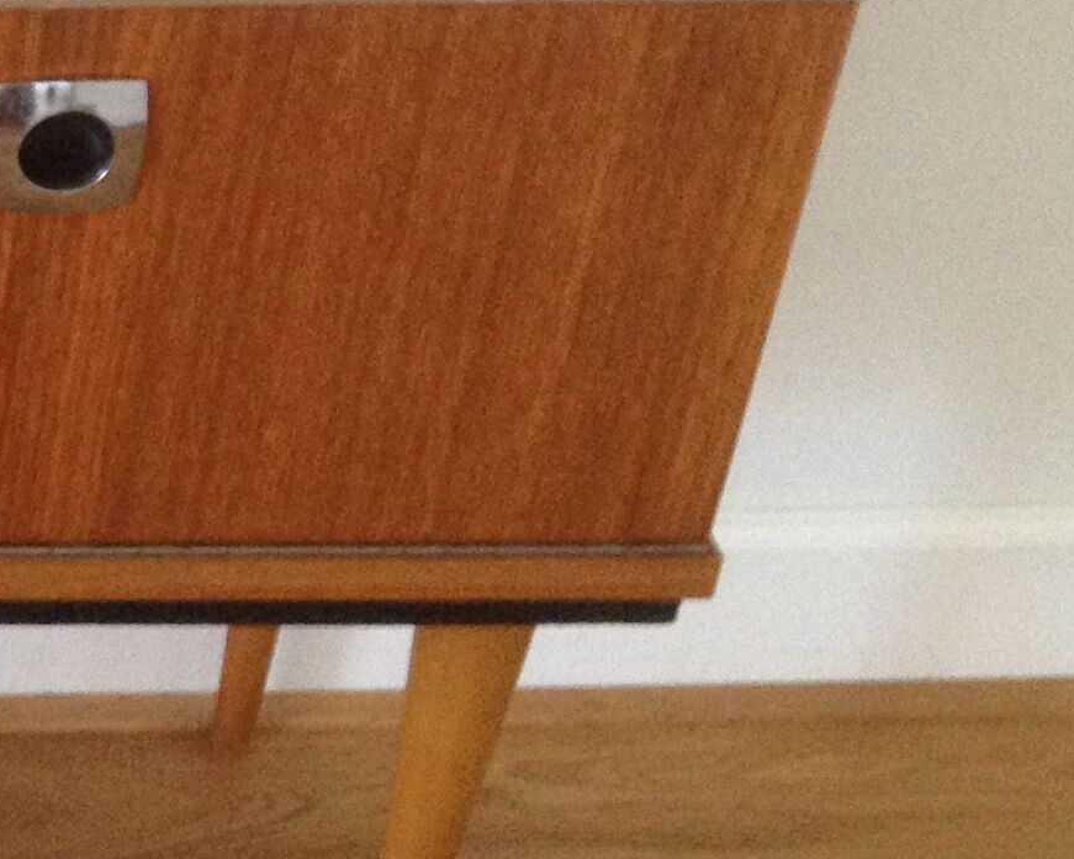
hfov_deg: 13.5
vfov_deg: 12.1
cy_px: 376
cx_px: -857
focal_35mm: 128
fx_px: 4069
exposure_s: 1/20
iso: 250
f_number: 2.4
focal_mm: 4.28
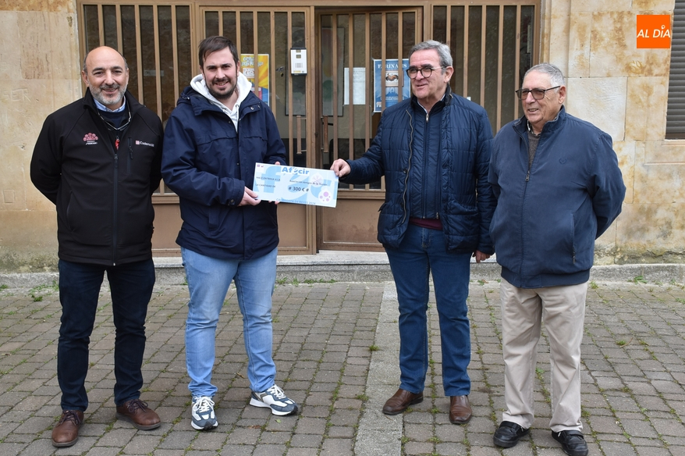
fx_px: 789
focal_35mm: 42
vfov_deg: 32.2
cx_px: 335
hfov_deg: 46.9
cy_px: 233
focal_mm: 27
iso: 400
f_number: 7.1
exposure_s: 1/200
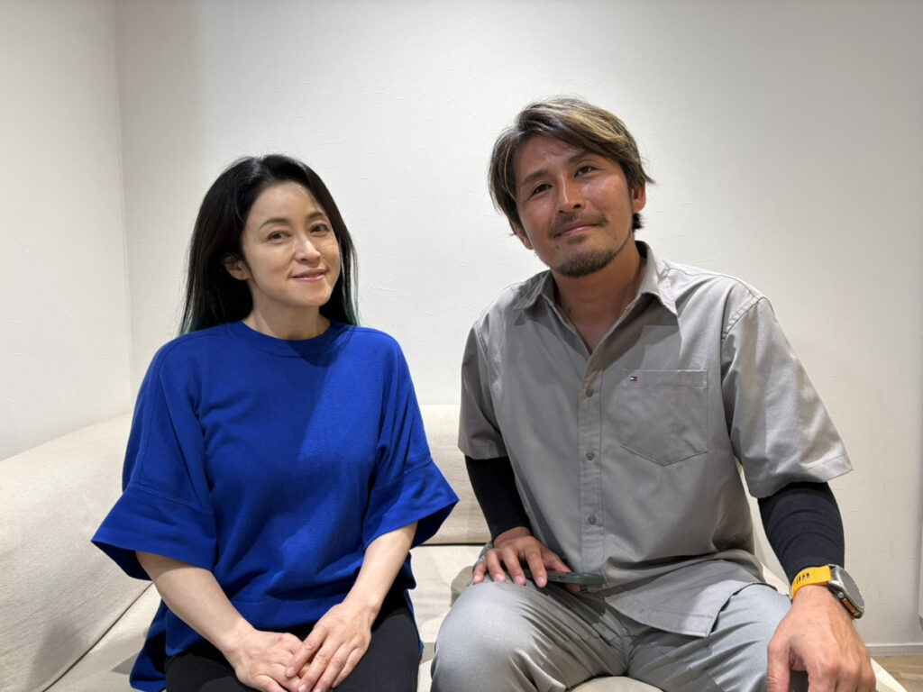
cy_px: 346
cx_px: 462
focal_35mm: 26
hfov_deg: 67.3
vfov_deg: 53.1
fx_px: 693
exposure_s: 1/50
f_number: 1.6
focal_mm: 5.96
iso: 100
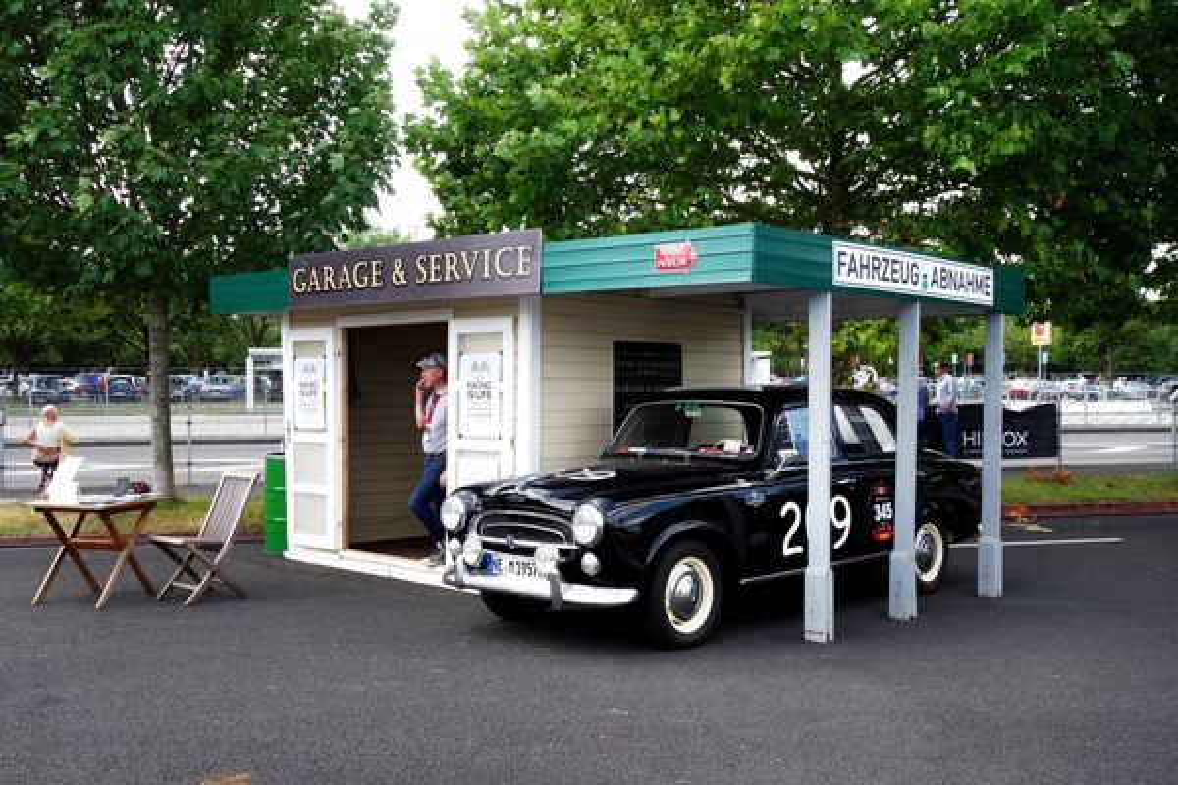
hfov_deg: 54.4
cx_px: 589
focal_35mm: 35
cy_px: 392
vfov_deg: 37.9
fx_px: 1145
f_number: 5.6
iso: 125
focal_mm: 13.09
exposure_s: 1/160
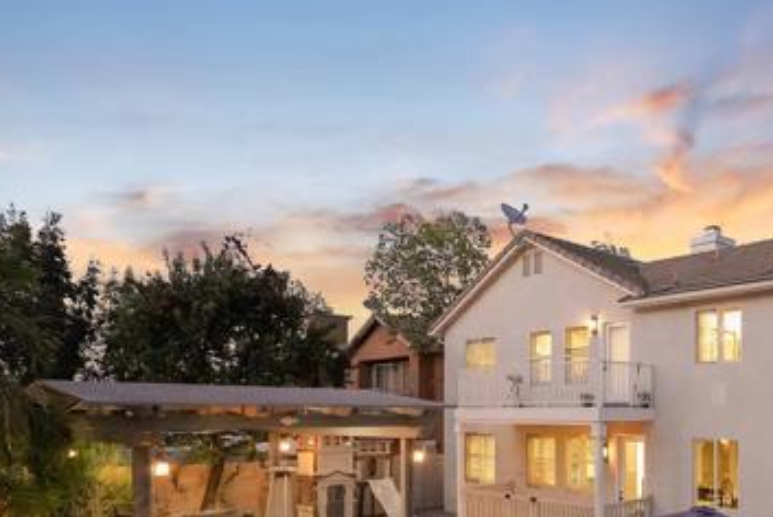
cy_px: 461
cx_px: 642
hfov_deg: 56.5
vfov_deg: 40.6
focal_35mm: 30
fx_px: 643
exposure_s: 1/125
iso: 16000
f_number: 4
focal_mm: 16.5
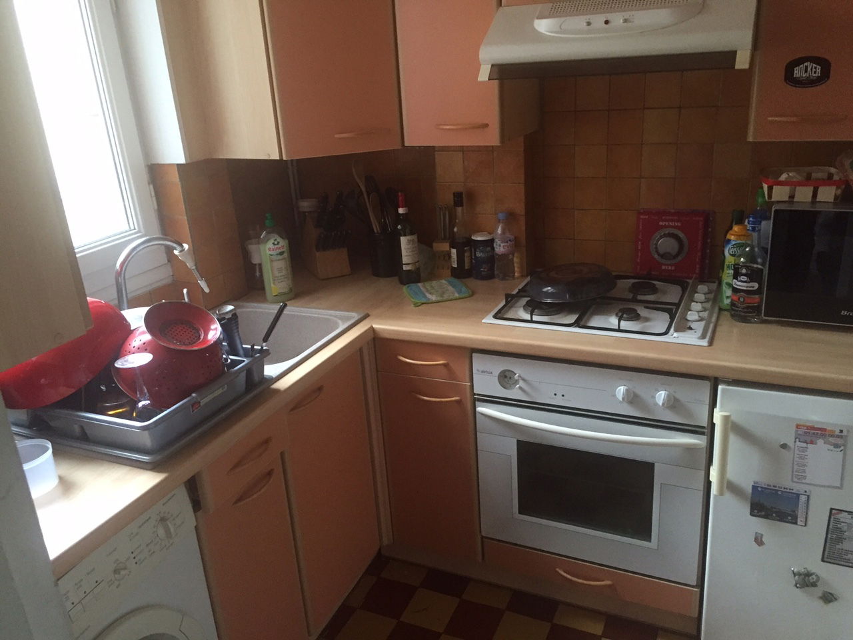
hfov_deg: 61.7
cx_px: 426
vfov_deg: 48.2
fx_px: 715
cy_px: 320
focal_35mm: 29
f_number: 2.2
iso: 200
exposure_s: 1/30
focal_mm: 4.15
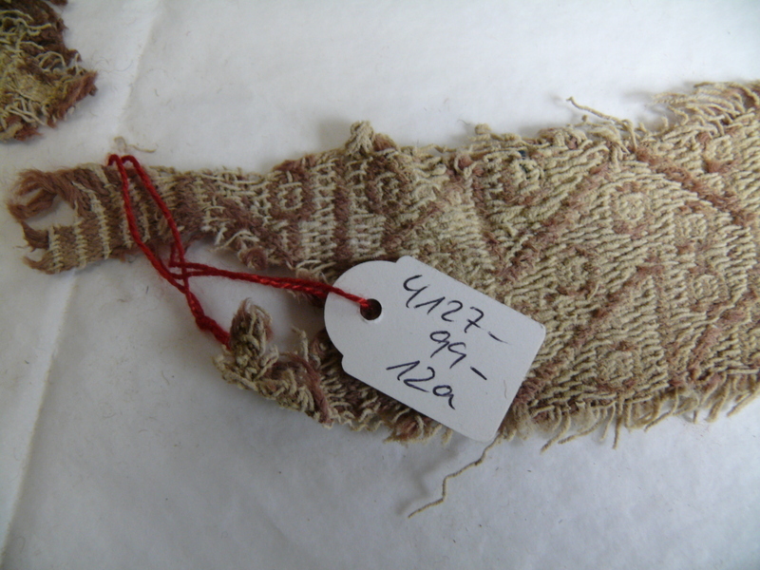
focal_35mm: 35
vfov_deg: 40.7
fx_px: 768
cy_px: 285
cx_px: 380
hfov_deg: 52.6
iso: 160
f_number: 2.8
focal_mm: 7.4
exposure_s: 1/30
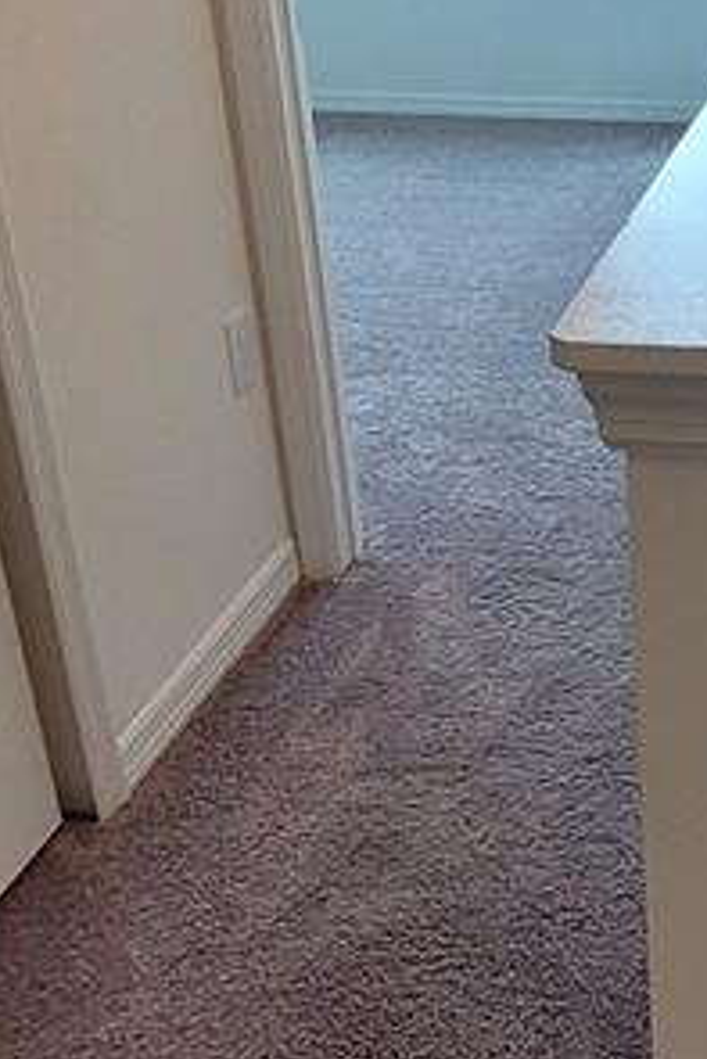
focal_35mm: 55
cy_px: 531
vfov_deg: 36.2
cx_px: 912
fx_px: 1618
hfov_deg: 22.2
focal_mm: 1.74
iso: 100
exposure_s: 1/60
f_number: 2.2
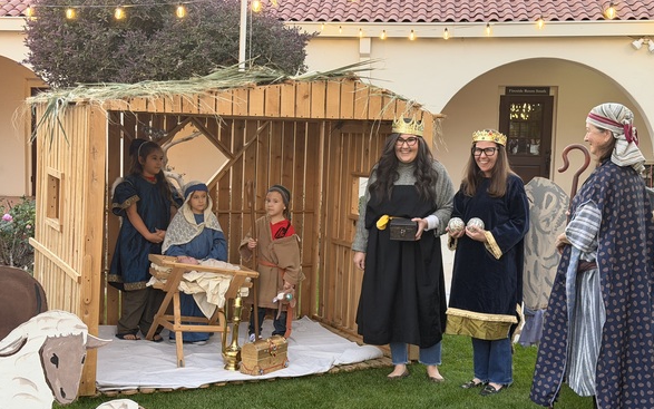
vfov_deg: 24.9
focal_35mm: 52
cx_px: 330
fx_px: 927
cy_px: 220
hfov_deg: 38.9
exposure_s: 1/40
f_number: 1.78
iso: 320
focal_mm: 6.76
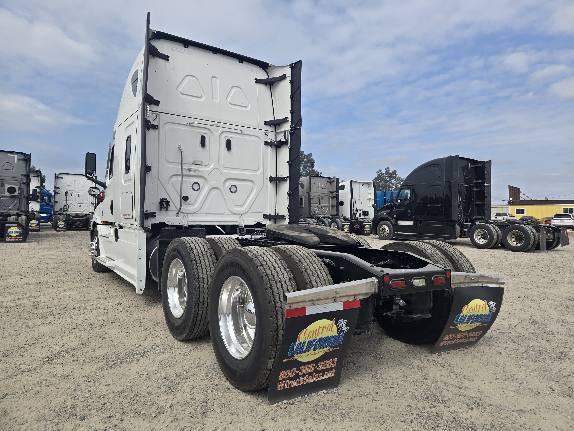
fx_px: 381
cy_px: 216
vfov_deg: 58.9
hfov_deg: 73.9
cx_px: 287
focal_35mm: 23
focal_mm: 5.4
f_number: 1.8
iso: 25
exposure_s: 1/2277
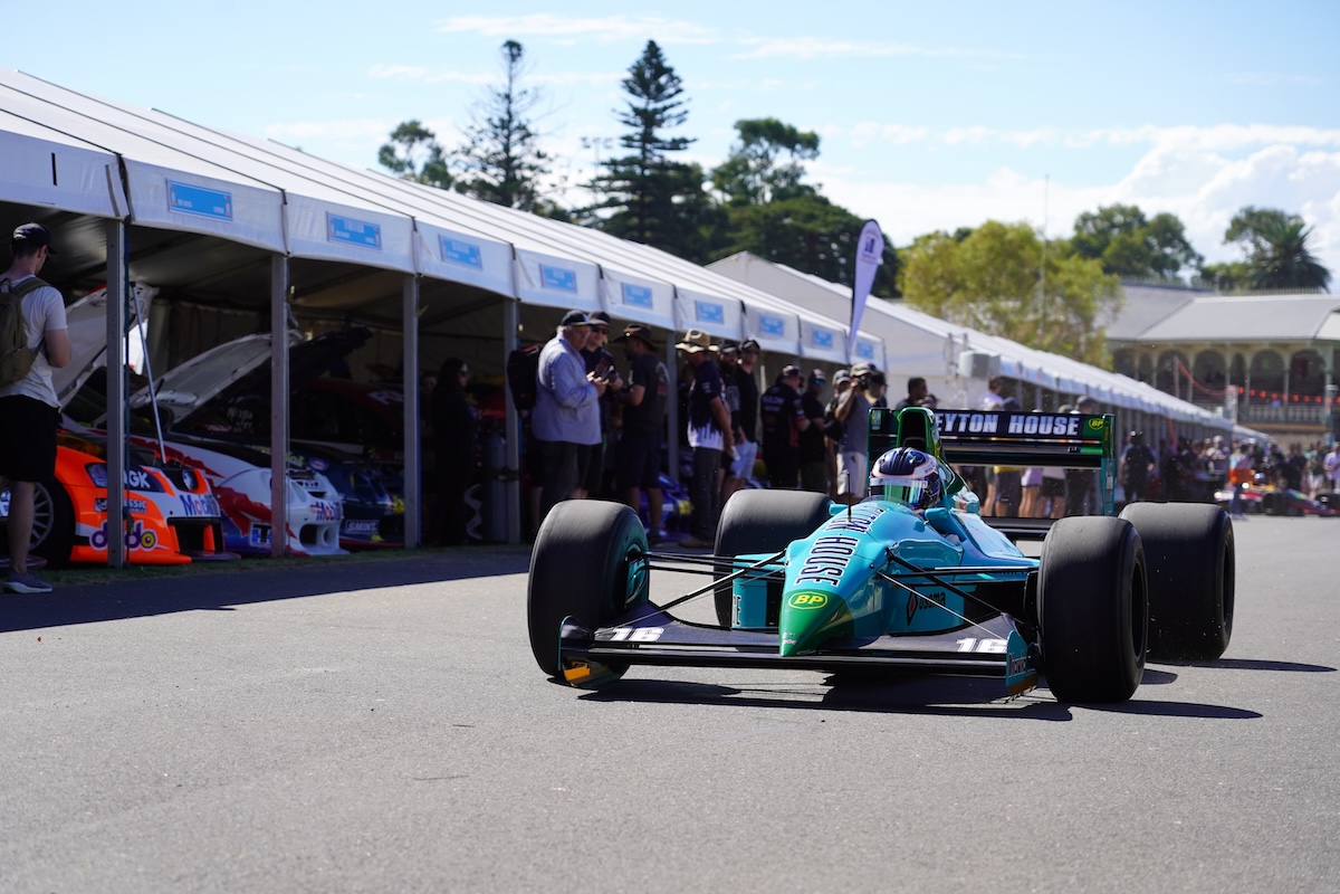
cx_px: 670
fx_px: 3908
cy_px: 447
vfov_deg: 13.0
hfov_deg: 19.5
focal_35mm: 105
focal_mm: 105
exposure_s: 1/500
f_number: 5
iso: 100
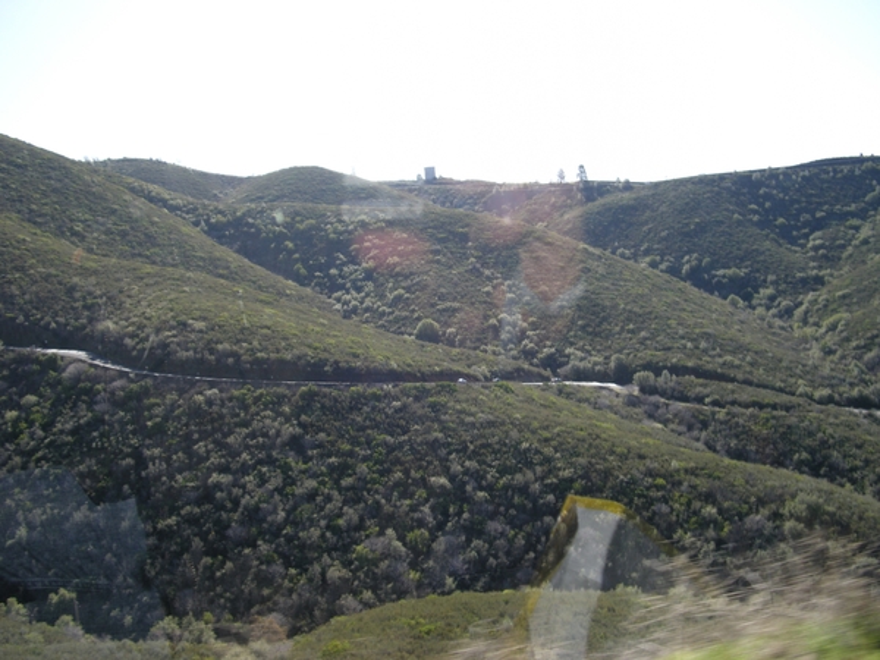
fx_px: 941
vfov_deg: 38.7
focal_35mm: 37
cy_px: 330
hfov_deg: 50.1
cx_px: 440
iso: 64
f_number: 2.8
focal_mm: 7.9
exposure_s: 1/106
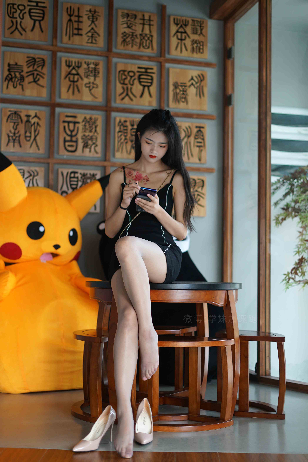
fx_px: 641
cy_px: 231
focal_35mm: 50
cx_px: 154
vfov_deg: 39.6
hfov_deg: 27.0
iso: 200
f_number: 1.8
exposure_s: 1/160
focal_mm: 50
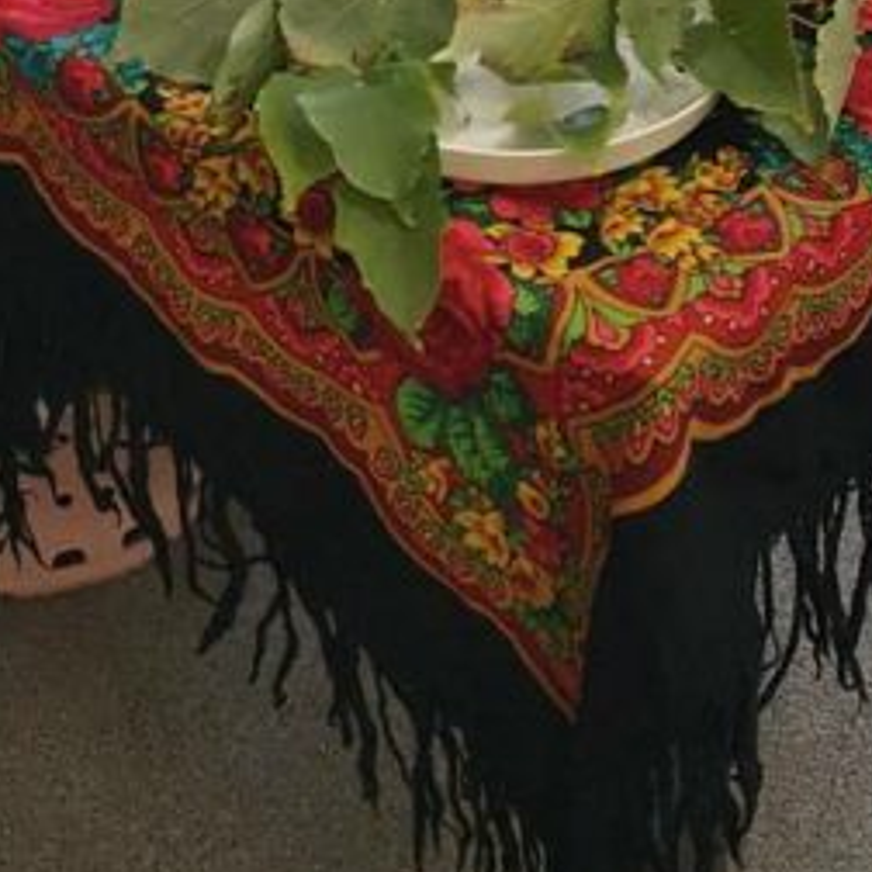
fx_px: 2764
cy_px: -796
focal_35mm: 97
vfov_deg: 15.0
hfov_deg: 17.9
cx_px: 536
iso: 125
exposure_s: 1/100
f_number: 1.8
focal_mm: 5.58
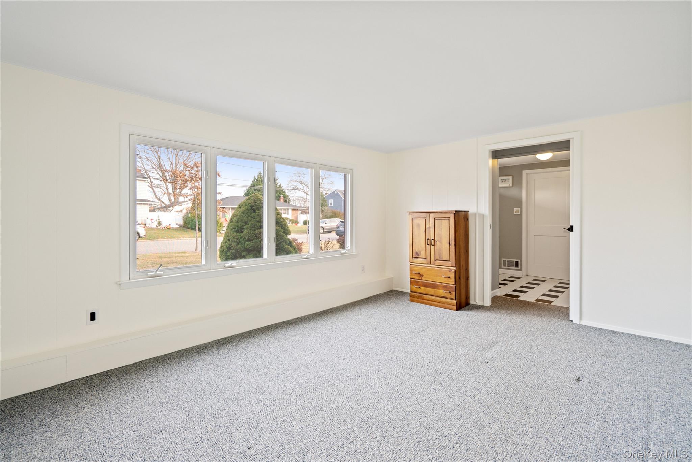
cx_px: 346
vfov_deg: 73.7
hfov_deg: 96.7
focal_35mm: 16
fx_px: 308
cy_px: 231
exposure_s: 1/10
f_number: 5.6
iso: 640
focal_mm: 16
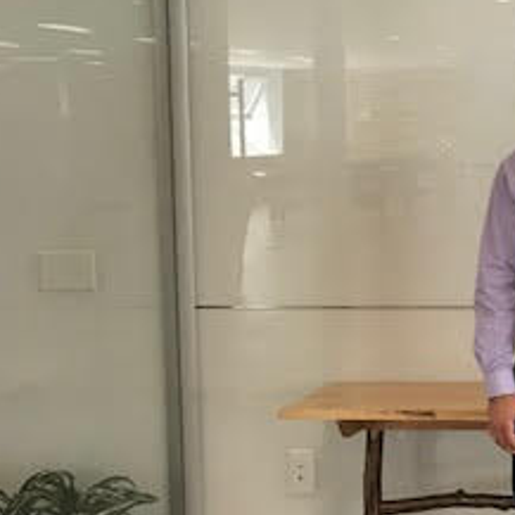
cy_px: 235
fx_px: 1229
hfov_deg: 20.7
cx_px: 740
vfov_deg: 23.7
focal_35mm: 73
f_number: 1.8
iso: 20
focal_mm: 3.99
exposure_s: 1/30
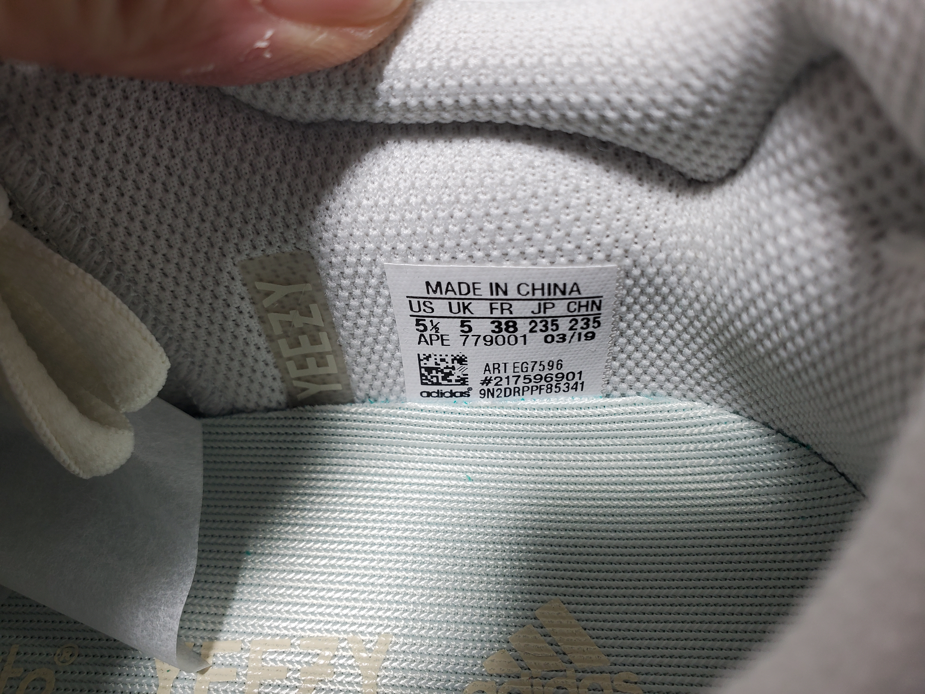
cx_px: 462
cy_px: 347
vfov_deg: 53.1
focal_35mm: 26
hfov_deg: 67.3
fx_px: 695
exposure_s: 1/102
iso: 50
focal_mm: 4.3
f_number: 2.4
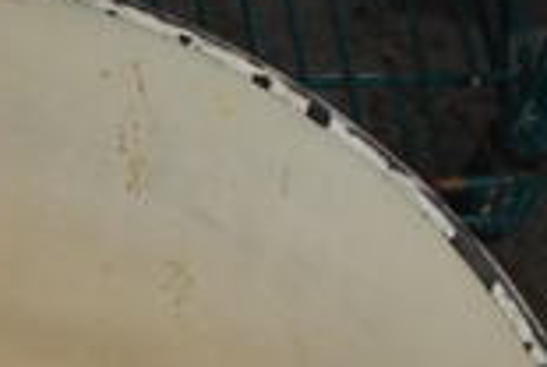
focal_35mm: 106
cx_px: -212
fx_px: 1614
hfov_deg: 17.7
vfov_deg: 11.9
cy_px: 670
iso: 500
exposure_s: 1/30
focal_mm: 18
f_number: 3.5
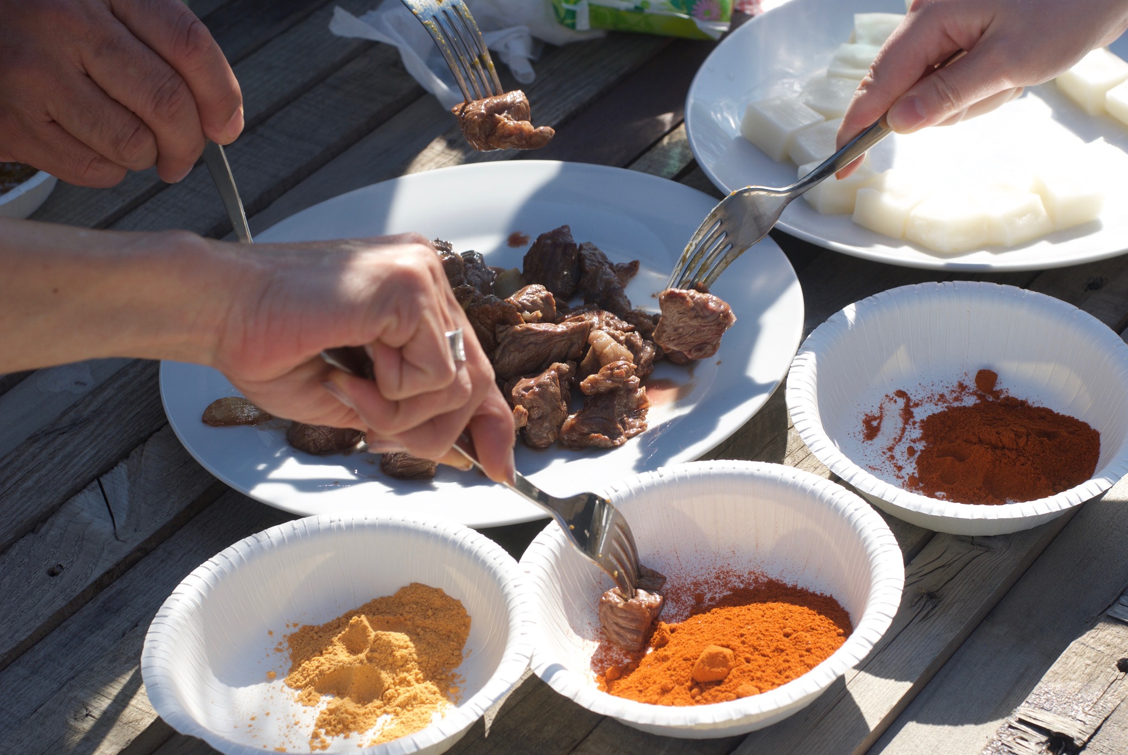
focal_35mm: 75
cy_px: 378
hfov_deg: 27.0
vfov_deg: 18.2
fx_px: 2353
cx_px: 564
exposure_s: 1/200
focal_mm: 50
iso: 100
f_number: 7.1
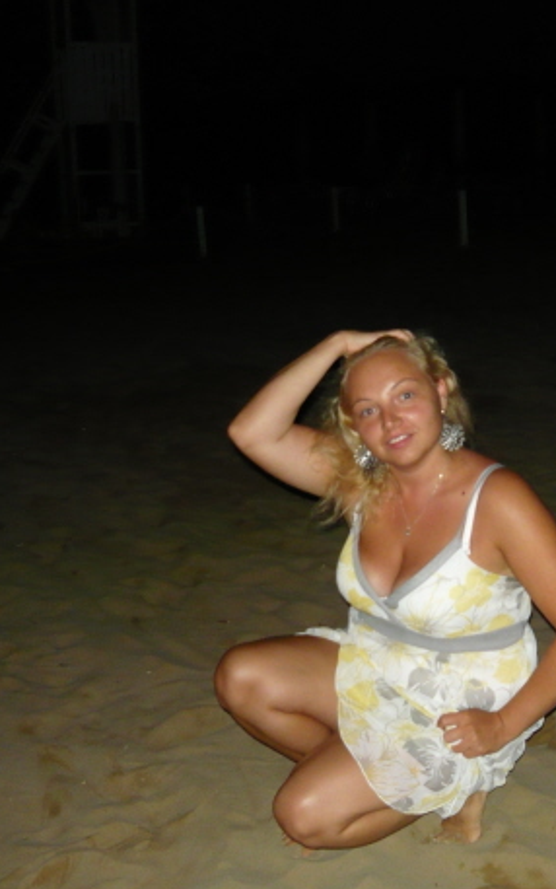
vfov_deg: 41.0
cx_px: 399
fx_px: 1187
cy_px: 432
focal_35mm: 49
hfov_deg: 26.1
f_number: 2.8
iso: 250
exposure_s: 1/30
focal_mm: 5.5
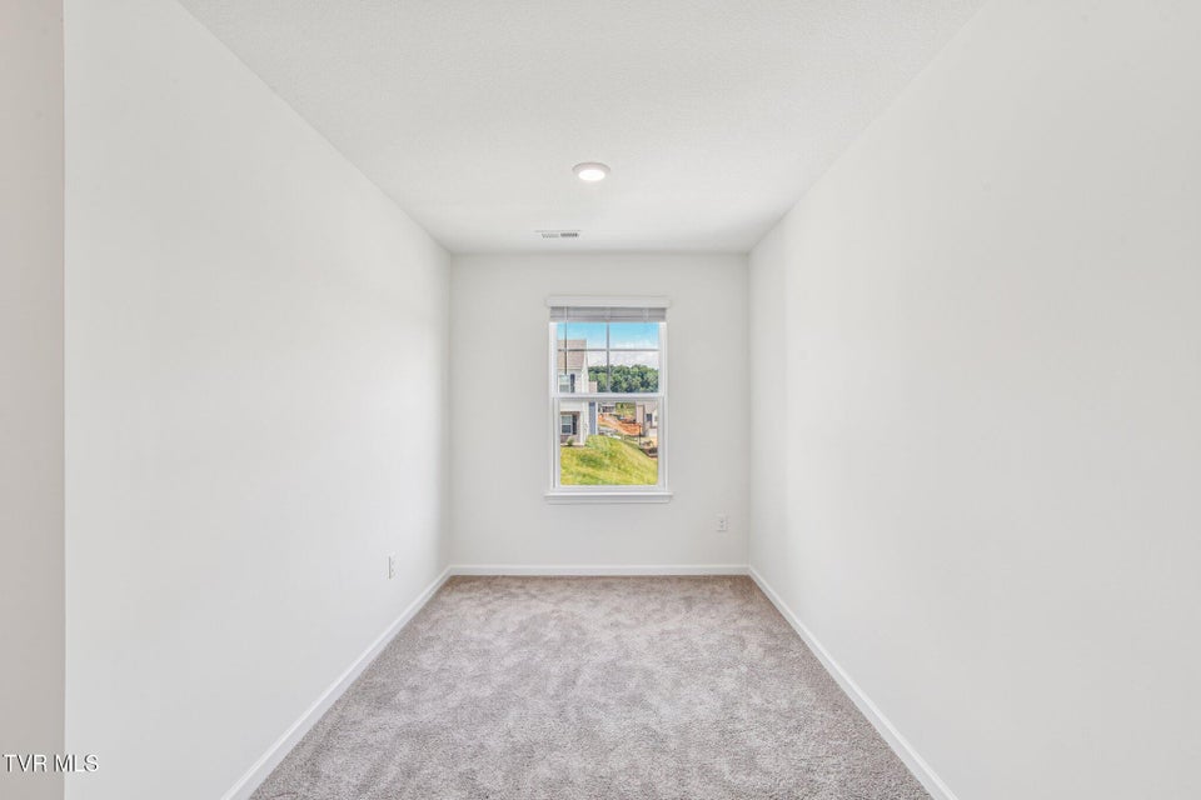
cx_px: 600
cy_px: 400
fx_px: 500
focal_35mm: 15
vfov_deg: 77.3
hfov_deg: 100.4
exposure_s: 1/50
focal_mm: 15
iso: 100
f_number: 11
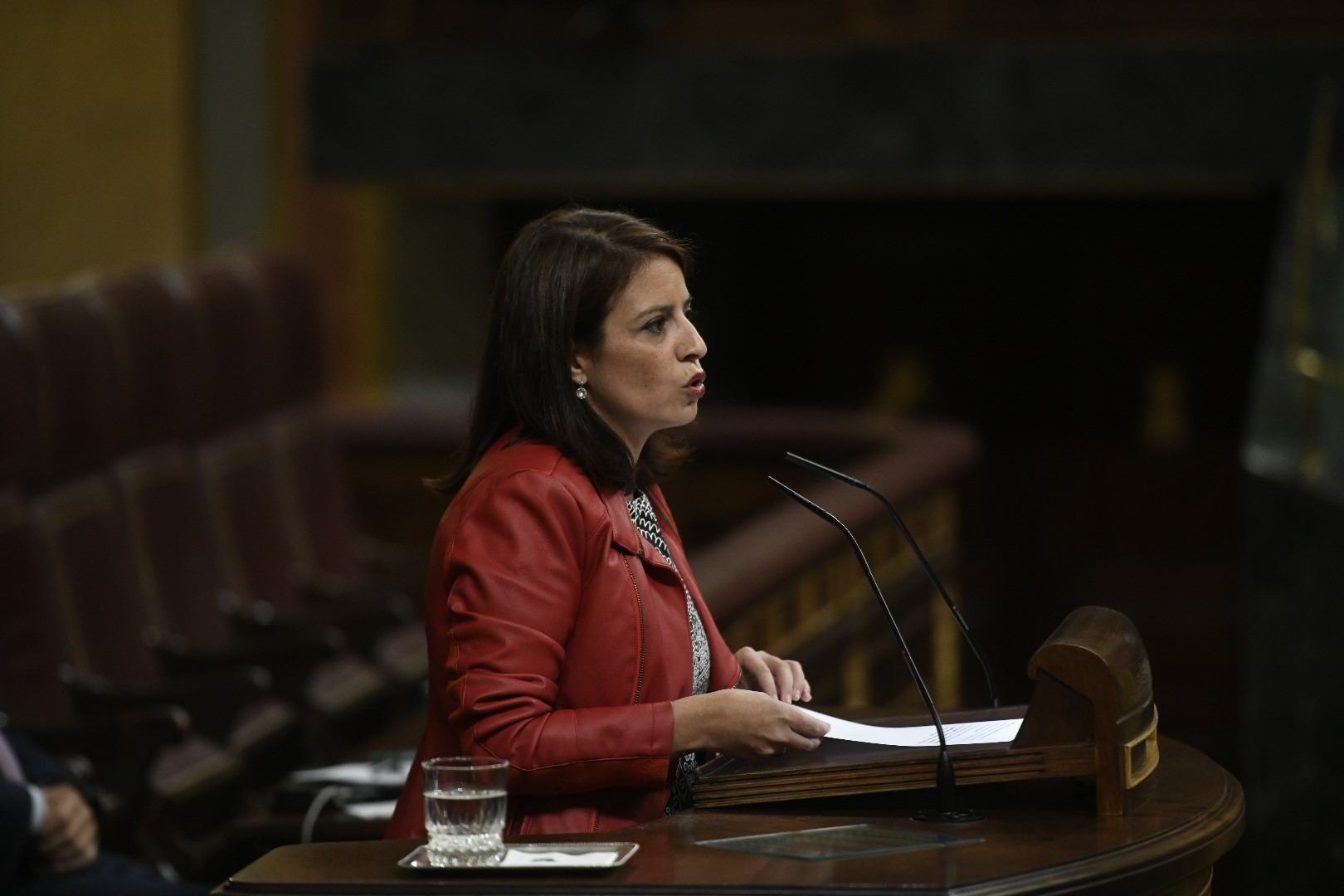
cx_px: 672
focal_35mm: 200
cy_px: 448
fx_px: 7466
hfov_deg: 10.3
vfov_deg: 6.9
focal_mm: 200
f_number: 2.8
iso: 2500
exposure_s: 1/400
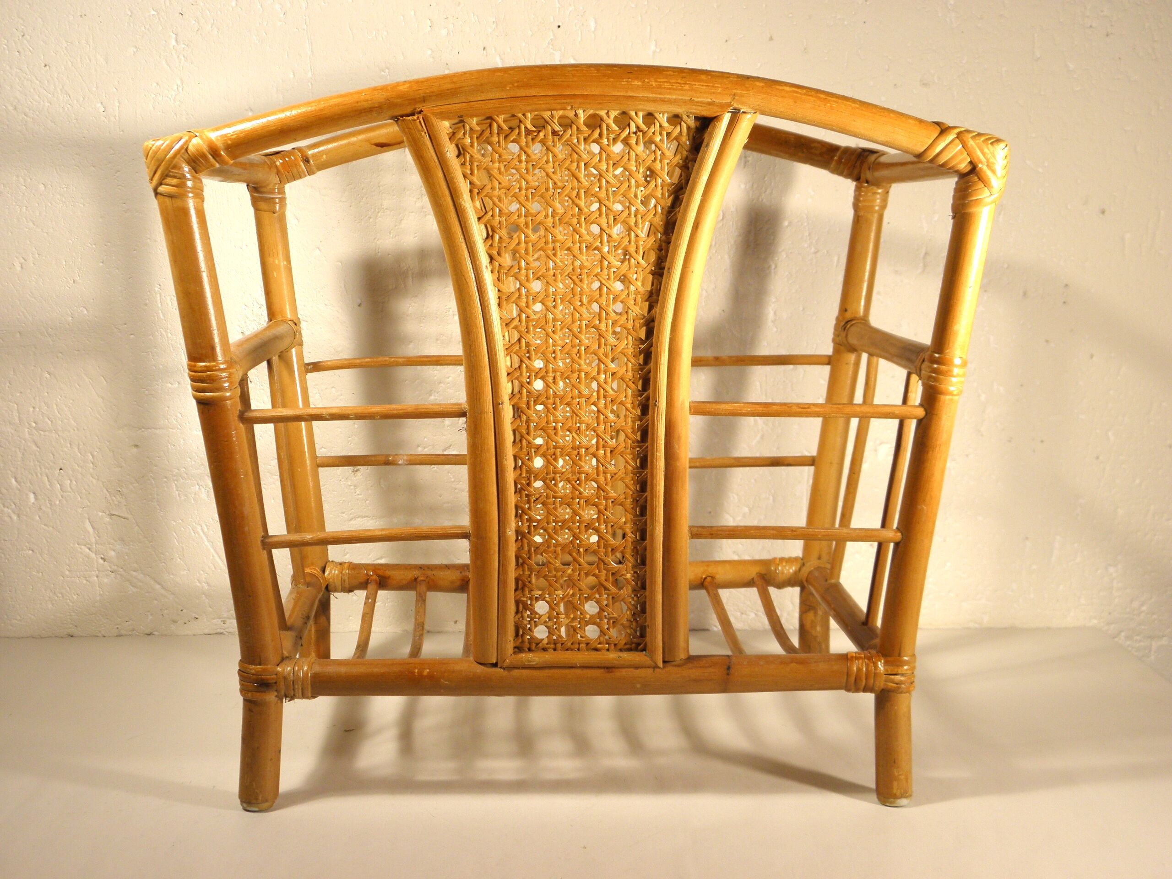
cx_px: 586
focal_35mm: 44
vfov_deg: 32.9
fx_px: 1490
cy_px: 440
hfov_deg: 42.9
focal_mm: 7.9
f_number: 3.9
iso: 100
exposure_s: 1/40
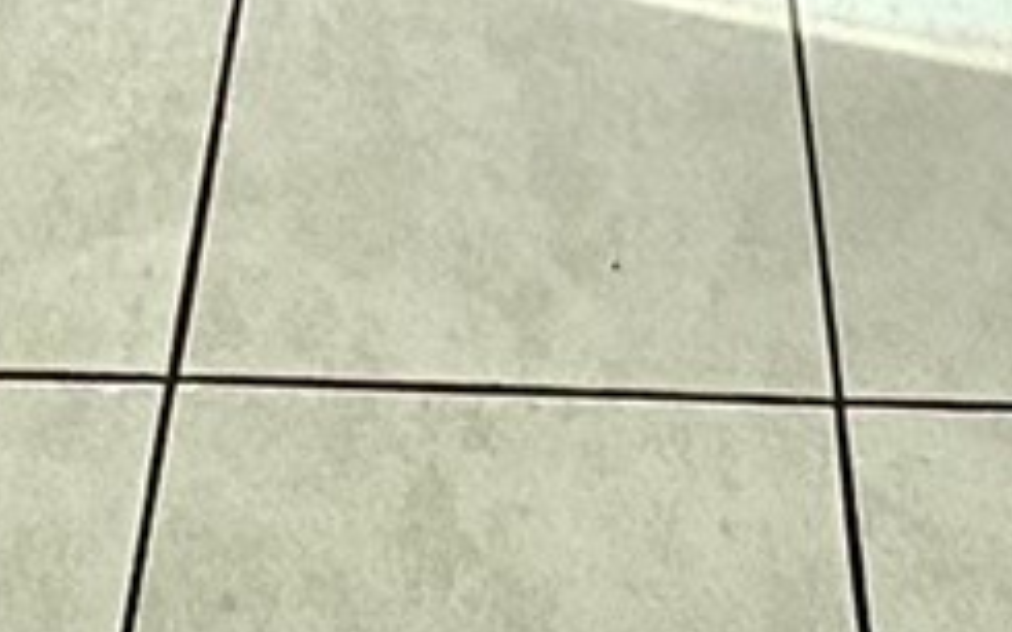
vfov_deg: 8.8
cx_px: 467
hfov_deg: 21.4
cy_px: -1661
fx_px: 2675
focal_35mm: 97
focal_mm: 2.22
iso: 50
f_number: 2.2
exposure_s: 1/980
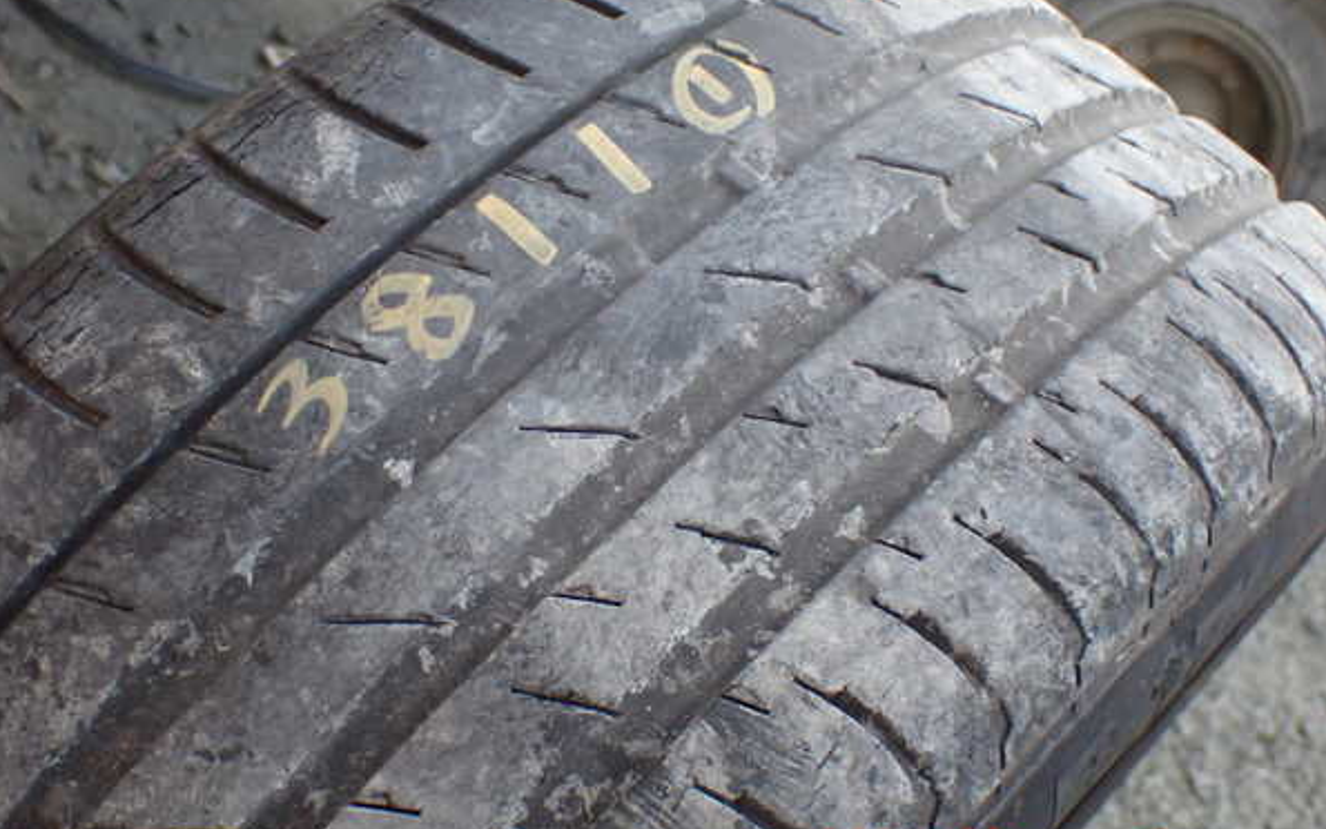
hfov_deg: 33.0
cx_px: 660
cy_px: 379
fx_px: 2241
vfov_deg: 21.0
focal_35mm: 62
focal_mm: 10.35
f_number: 3.5
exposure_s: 1/250
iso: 500
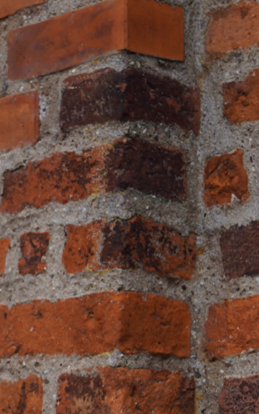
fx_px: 1722
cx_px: -299
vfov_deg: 13.6
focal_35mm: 152
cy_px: 385
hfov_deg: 8.1
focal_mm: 35
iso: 100
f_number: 5
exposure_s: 1/100
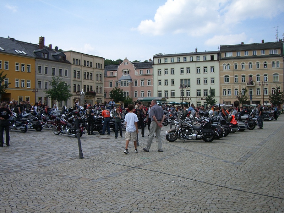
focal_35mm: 38
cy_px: 106
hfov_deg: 49.0
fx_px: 312
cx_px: 142
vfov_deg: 37.7
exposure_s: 1/640
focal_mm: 6.2
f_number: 4.3
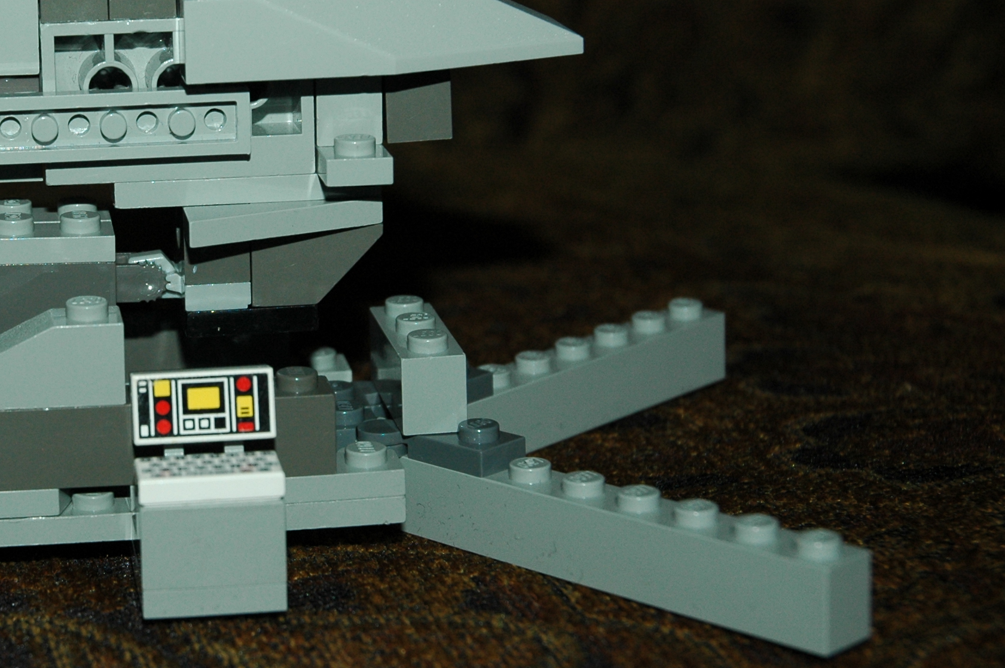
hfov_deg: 19.7
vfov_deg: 13.4
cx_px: 130
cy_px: 173
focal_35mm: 102
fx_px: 2845
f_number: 7.1
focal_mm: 38
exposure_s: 1/125
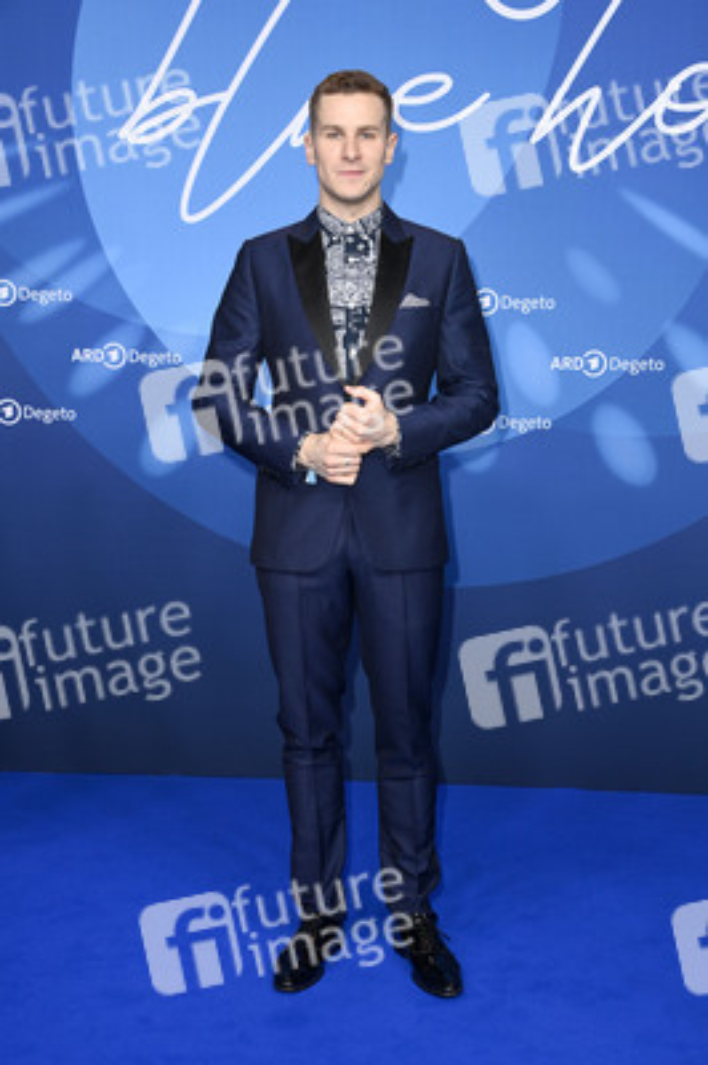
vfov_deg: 41.1
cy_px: 532
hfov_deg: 28.0
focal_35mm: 48
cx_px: 354
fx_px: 1418
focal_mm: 48
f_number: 5.6
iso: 1000
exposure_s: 1/250
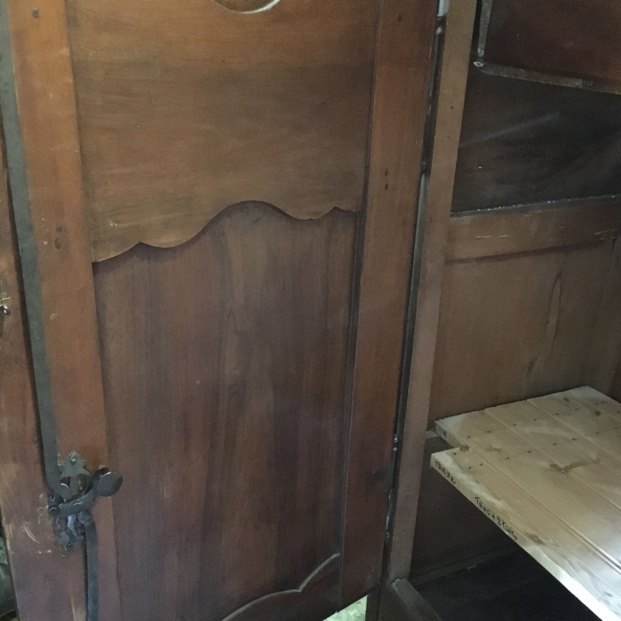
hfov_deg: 47.2
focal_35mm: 35
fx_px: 710
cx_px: 308
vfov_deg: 47.2
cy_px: 338
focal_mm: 4.15
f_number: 2.2
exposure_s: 1/17
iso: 1250
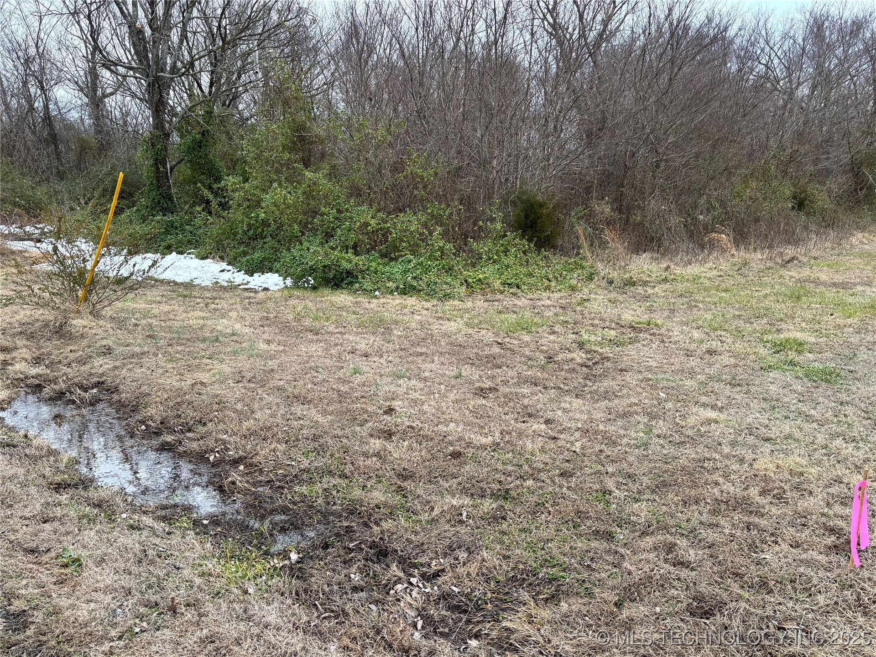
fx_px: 658
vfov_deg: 53.1
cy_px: 328
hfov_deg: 67.3
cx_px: 438
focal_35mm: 26
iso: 40
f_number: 1.6
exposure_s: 1/266
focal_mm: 5.96
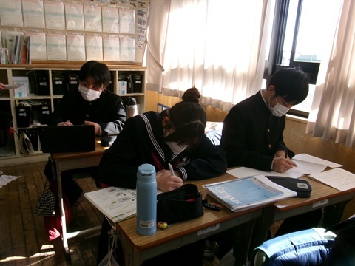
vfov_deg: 49.7
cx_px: 178
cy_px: 133
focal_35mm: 28
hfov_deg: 63.4
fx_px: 287
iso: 100
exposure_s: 1/100
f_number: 3.9
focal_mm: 5.1
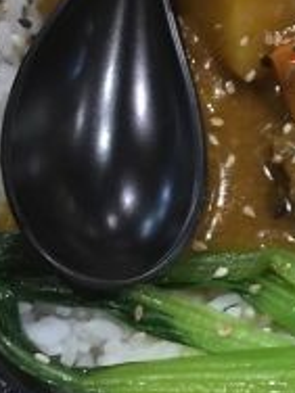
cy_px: 109
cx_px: 371
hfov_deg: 13.3
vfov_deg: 18.1
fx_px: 1227
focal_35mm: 108
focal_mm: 4.15
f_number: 2.2
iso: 100
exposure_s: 1/10
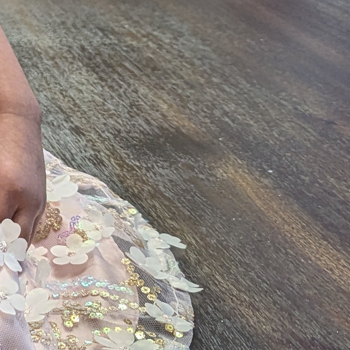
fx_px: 1235
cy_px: -139
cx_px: -289
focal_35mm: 108
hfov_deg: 14.2
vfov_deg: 15.2
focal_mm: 6.81
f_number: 1.85
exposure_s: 1/61.5
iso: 176
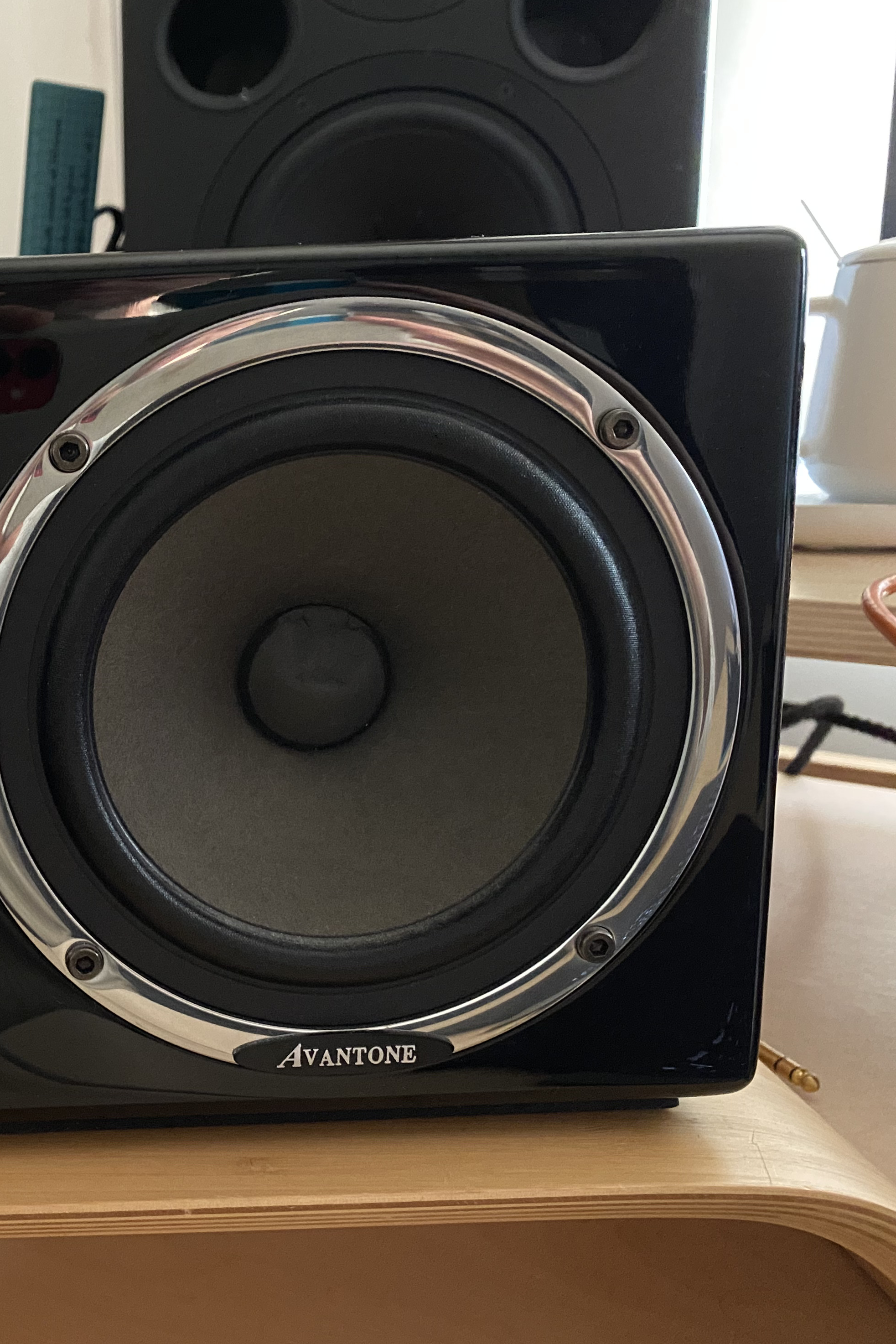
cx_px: 8
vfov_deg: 51.9
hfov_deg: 33.1
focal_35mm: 37
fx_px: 1381
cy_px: 662
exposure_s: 1/30
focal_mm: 4.25
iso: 1000
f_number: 1.8
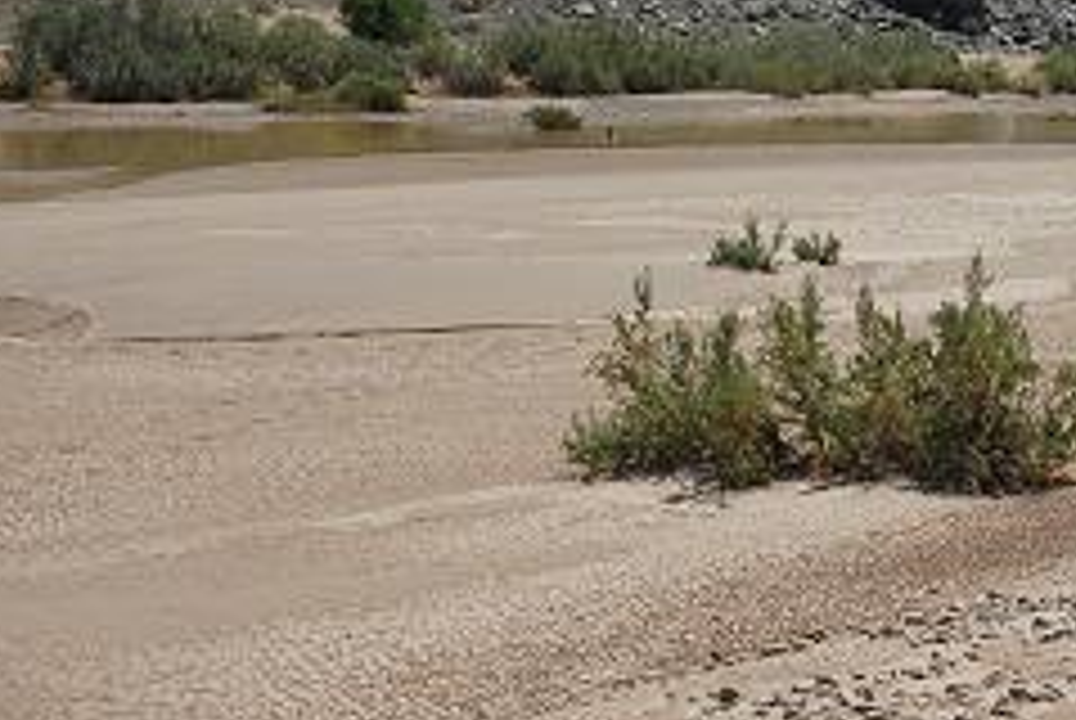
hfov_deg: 23.5
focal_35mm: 83
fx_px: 2484
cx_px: 1058
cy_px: 86
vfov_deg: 16.3
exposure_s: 1/320
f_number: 10
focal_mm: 24
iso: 100
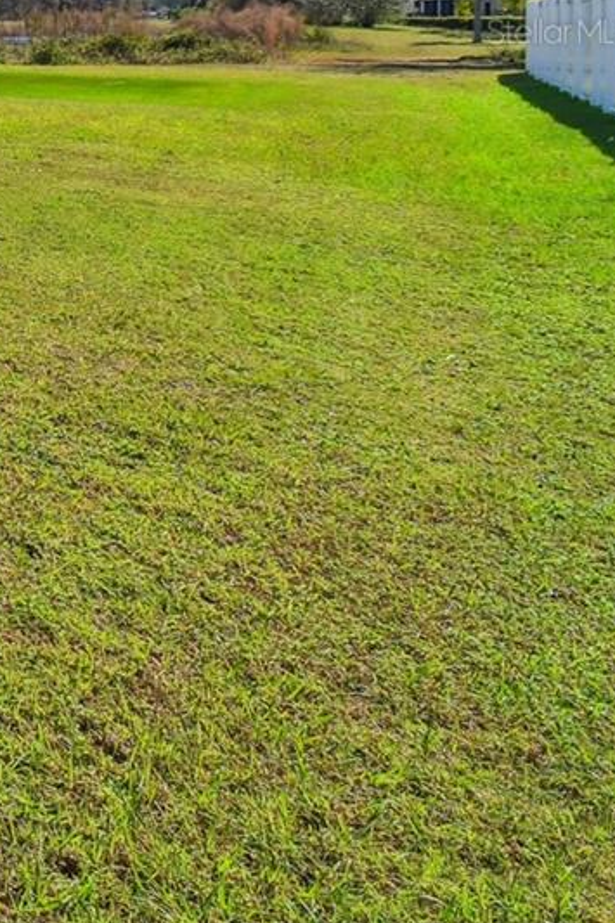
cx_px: -745
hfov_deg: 16.8
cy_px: 31
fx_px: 1154
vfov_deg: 39.3
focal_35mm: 45
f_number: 7.1
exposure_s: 1/320
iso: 100
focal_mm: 10
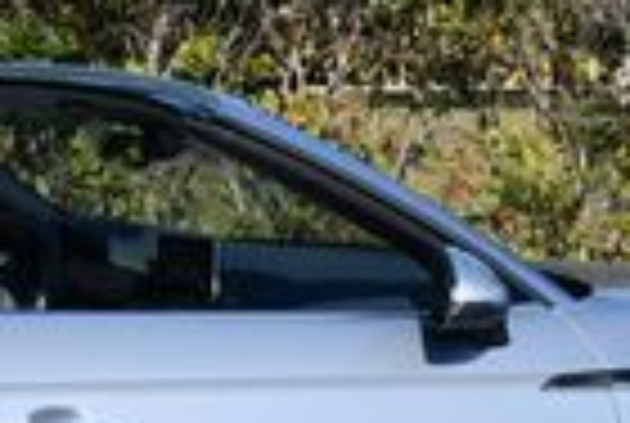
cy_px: 216
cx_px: -144
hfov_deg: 6.2
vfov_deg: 4.2
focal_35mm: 328
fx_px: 5752
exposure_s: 1/320
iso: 100
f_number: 9
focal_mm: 36
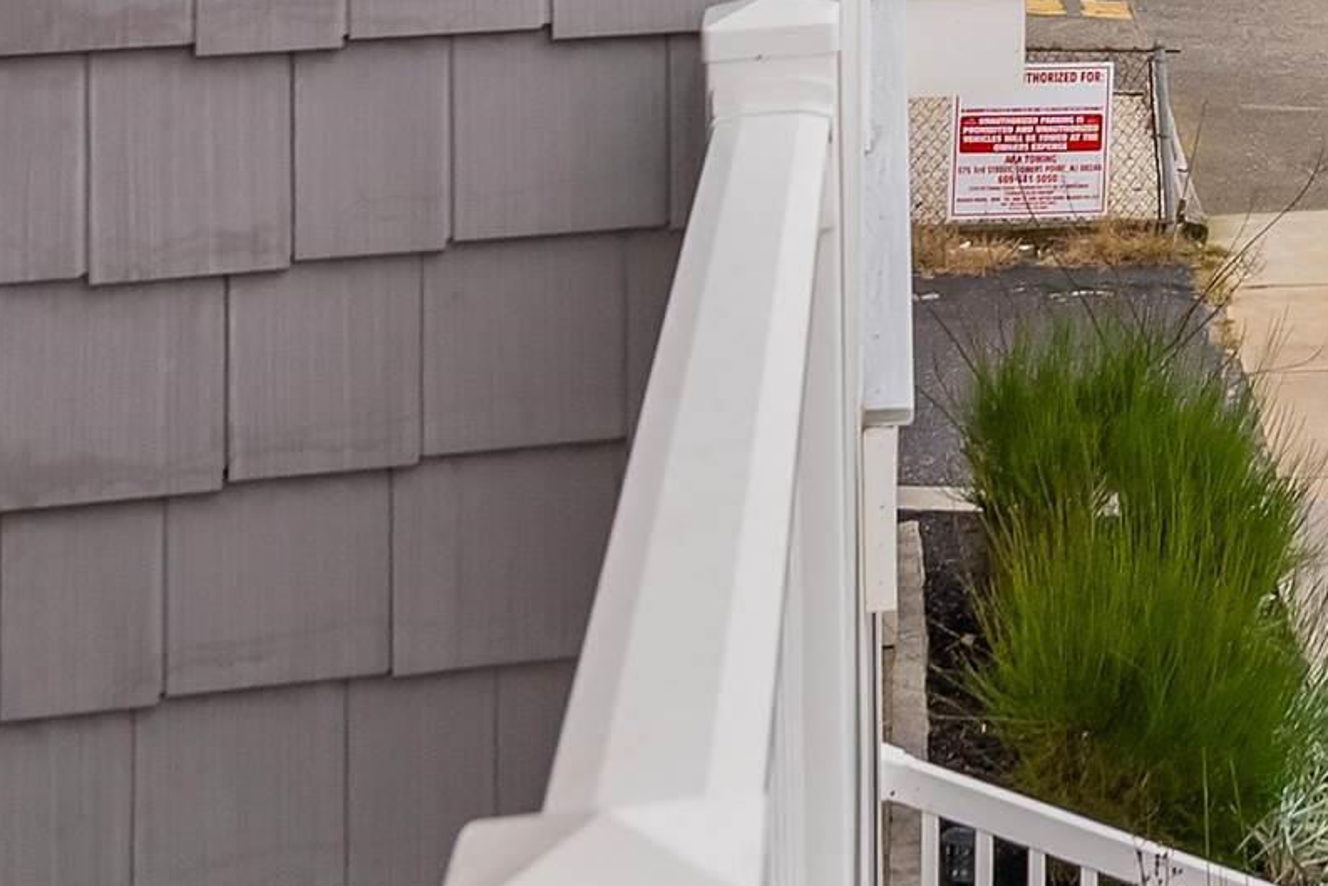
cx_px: 2031
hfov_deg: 19.0
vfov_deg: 13.6
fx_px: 3431
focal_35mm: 93
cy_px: -564
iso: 640
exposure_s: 1/500
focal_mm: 24
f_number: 7.1
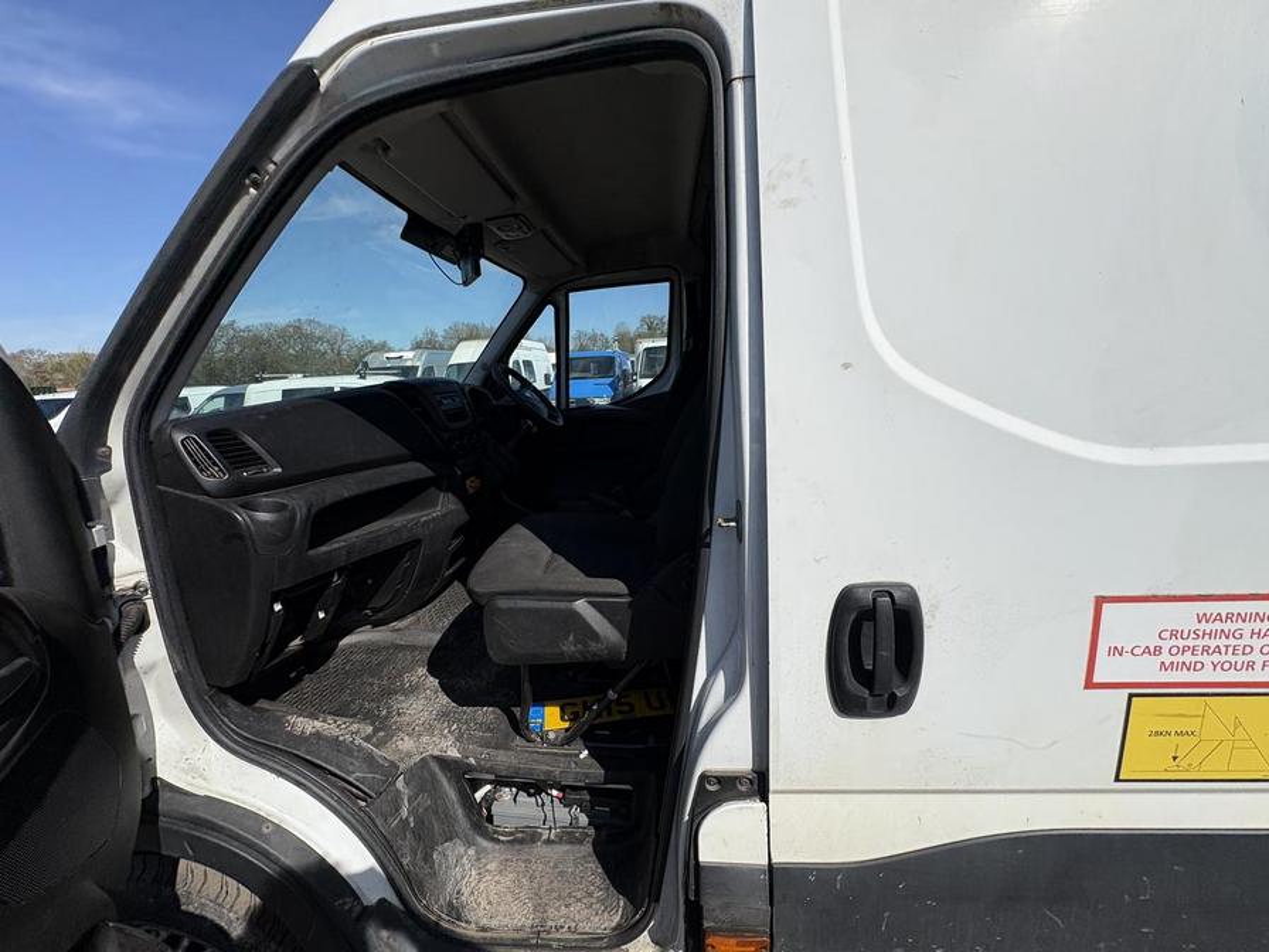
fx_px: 513
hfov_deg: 102.1
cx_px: 634
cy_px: 476
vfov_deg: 85.7
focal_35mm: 14
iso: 50
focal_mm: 2.22
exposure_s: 1/2494
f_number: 2.2
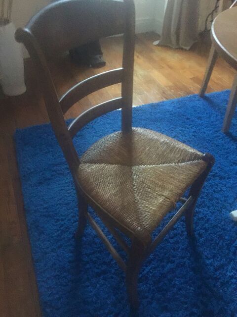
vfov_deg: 61.7
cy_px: 158
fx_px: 265
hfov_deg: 48.2
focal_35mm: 29
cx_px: 118
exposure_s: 1/8
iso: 250
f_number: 2.2
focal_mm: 4.15
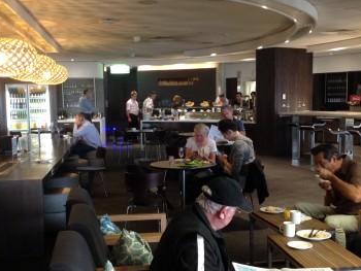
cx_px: 171
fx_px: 522
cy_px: 143
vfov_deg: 29.1
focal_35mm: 50
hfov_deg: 38.2
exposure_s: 1/20
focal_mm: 4.28
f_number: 2.4
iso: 200
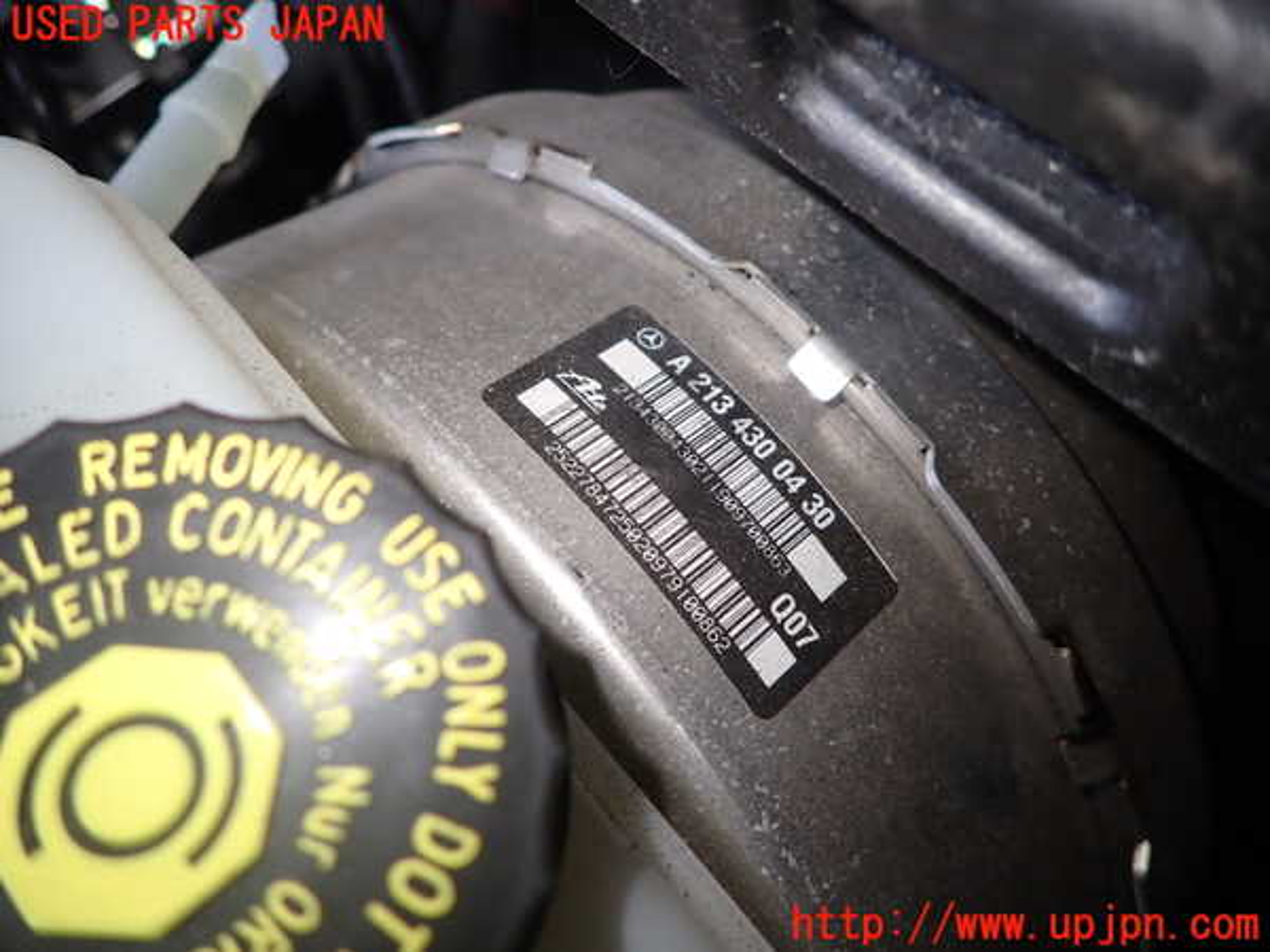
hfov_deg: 69.4
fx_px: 917
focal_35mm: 25
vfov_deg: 54.9
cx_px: 635
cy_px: 476
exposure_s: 1/60
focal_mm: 4.5
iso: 160
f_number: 2
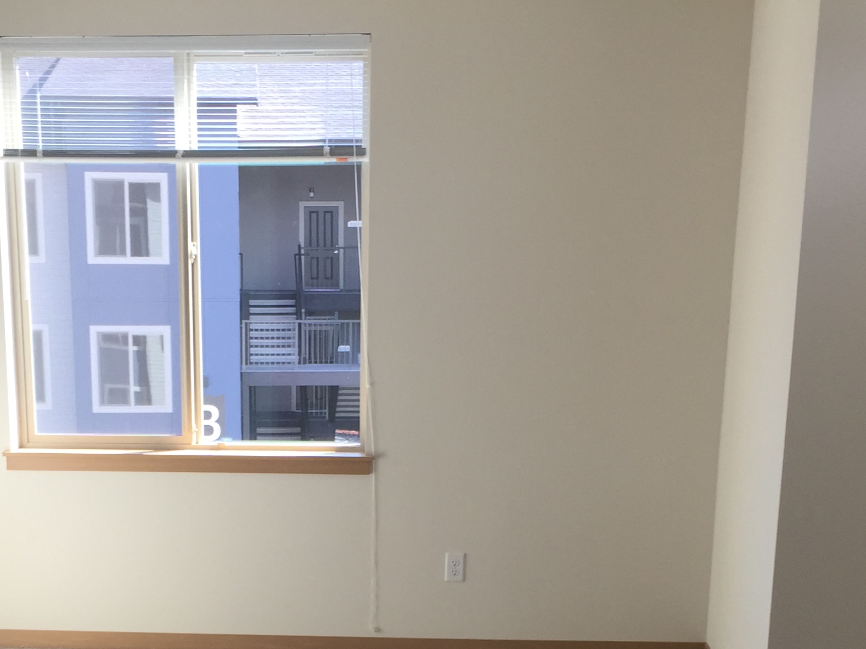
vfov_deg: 23.3
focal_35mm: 60
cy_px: 662
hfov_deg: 32.1
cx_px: 346
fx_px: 1501
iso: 32
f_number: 2.2
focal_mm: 4.15
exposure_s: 1/120
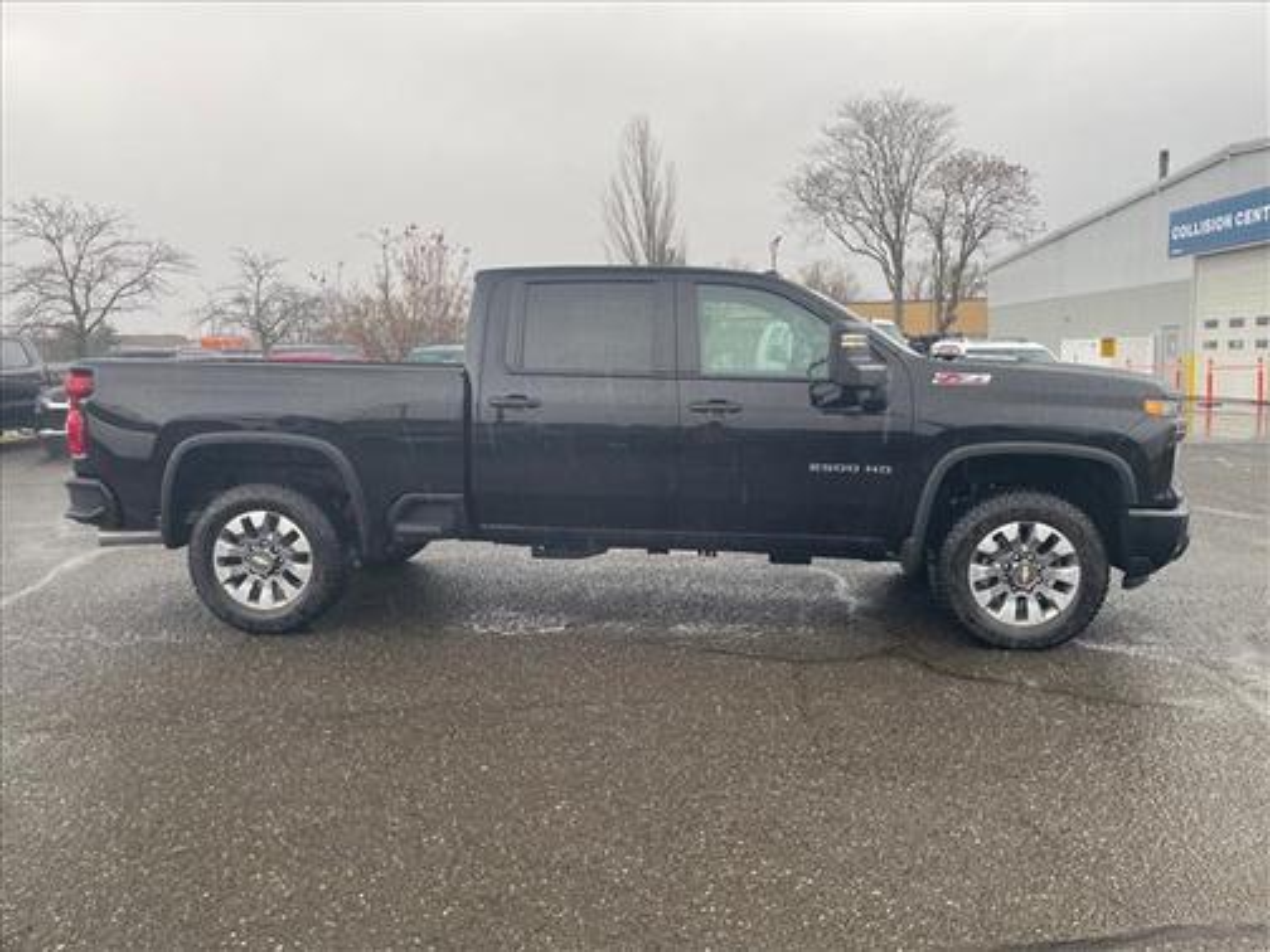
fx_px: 954
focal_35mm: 26
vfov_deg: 53.1
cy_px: 476
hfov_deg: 67.3
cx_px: 635
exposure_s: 1/204
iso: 32
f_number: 1.6
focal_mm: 4.2
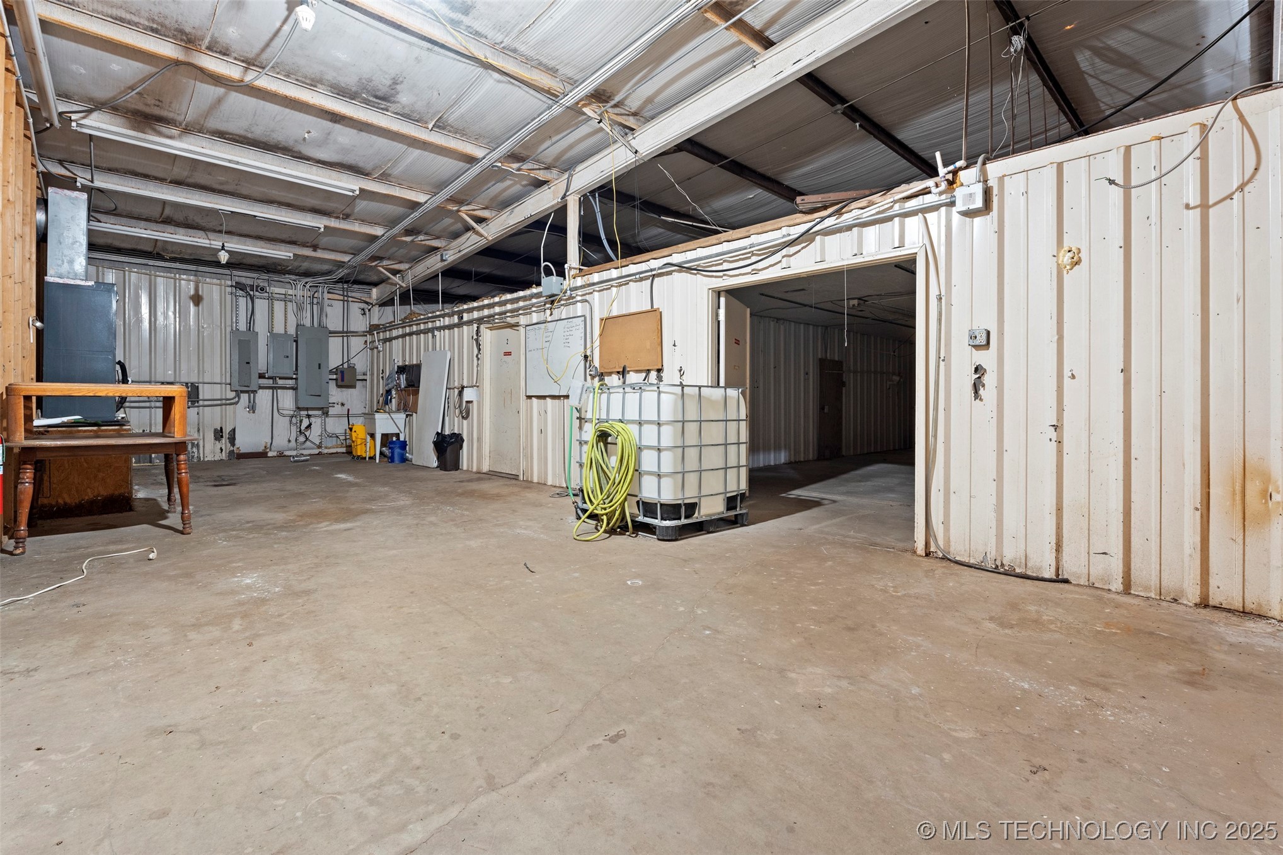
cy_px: 428
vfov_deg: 73.7
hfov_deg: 96.7
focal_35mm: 16
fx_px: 570
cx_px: 642
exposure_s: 1
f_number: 8
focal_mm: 16
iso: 640
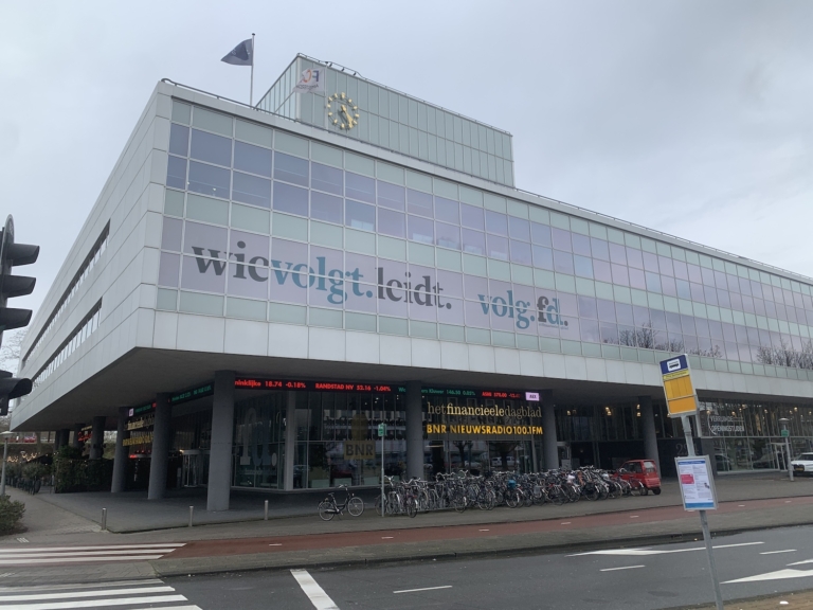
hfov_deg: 67.3
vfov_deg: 53.1
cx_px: 406
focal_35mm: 26
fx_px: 611
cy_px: 305
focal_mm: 4.25
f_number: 1.8
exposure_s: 1/476
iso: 25
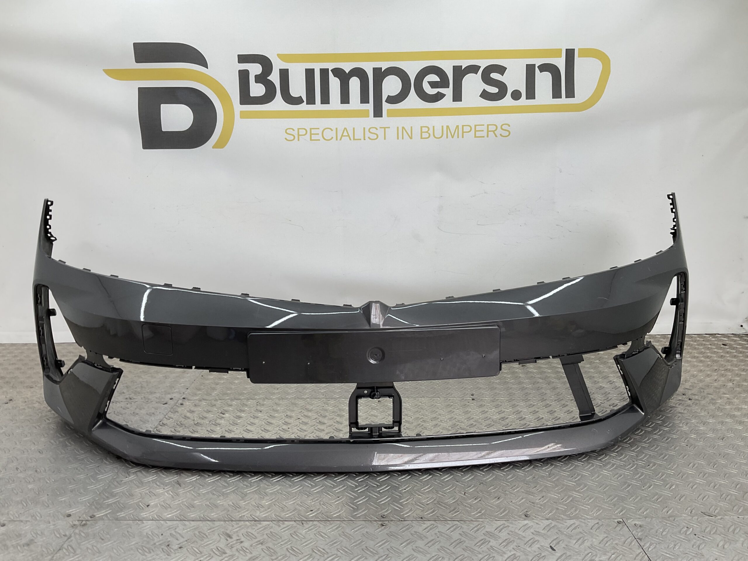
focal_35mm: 29
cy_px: 280
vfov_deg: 48.2
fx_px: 627
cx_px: 374
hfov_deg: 61.7
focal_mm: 3
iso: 16
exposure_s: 1/142
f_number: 1.8
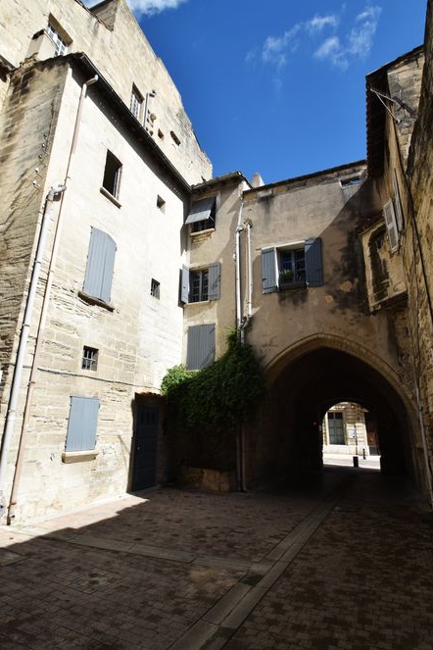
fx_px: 343
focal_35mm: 19
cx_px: 225
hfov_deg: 64.5
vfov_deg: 86.8
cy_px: 308
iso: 200
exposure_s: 1/320
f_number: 9
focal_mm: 12
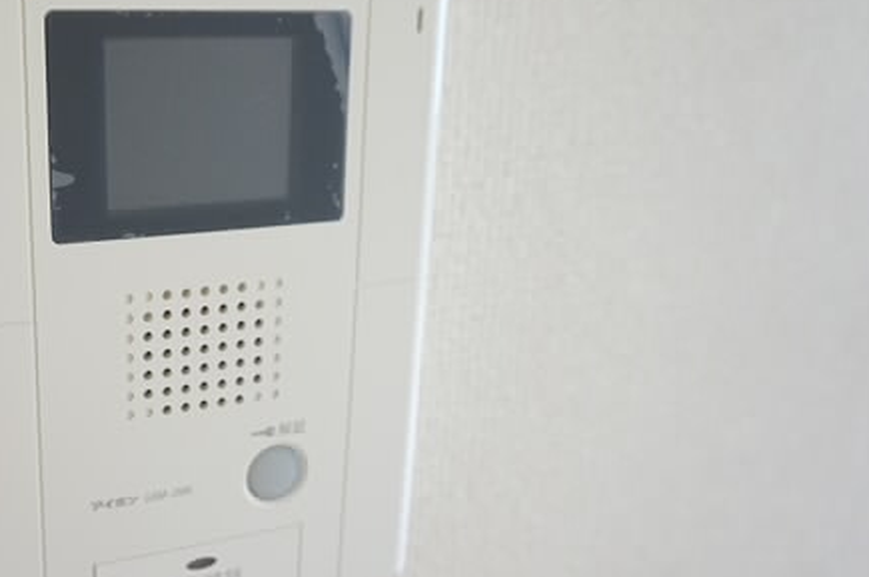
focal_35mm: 40
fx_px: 964
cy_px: 323
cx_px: 169
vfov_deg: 33.3
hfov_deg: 45.9
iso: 1600
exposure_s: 1/60
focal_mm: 16
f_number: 4
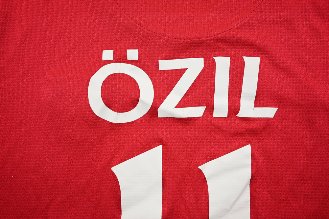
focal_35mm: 30
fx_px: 274
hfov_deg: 61.9
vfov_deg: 43.6
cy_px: 110
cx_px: 164
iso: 200
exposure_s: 1/125
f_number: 4.5
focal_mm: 30
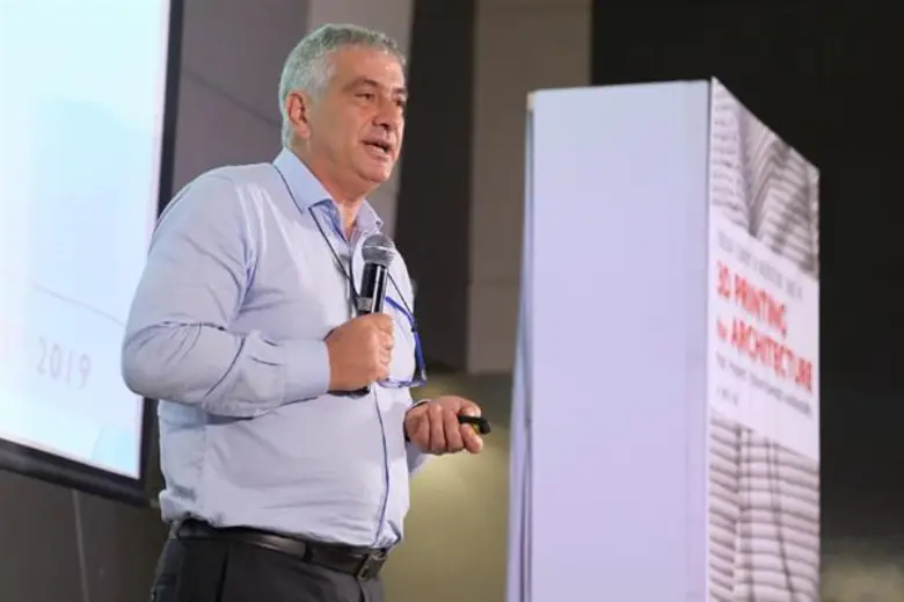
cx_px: 452
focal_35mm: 129
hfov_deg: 15.9
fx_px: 3237
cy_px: 301
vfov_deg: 10.6
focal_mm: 86
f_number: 3.9
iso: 6400
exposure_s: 1/160
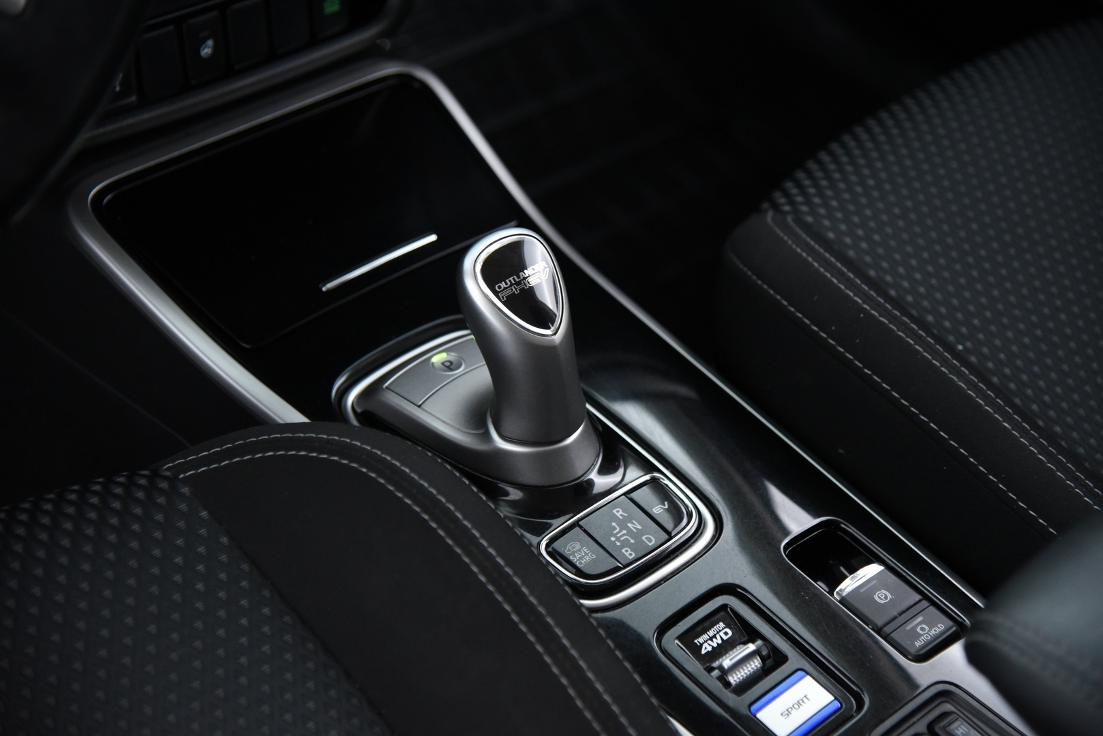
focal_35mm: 70
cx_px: 552
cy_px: 368
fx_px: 2145
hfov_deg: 28.8
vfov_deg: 19.5
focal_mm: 70
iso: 4000
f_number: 4
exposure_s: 1/20
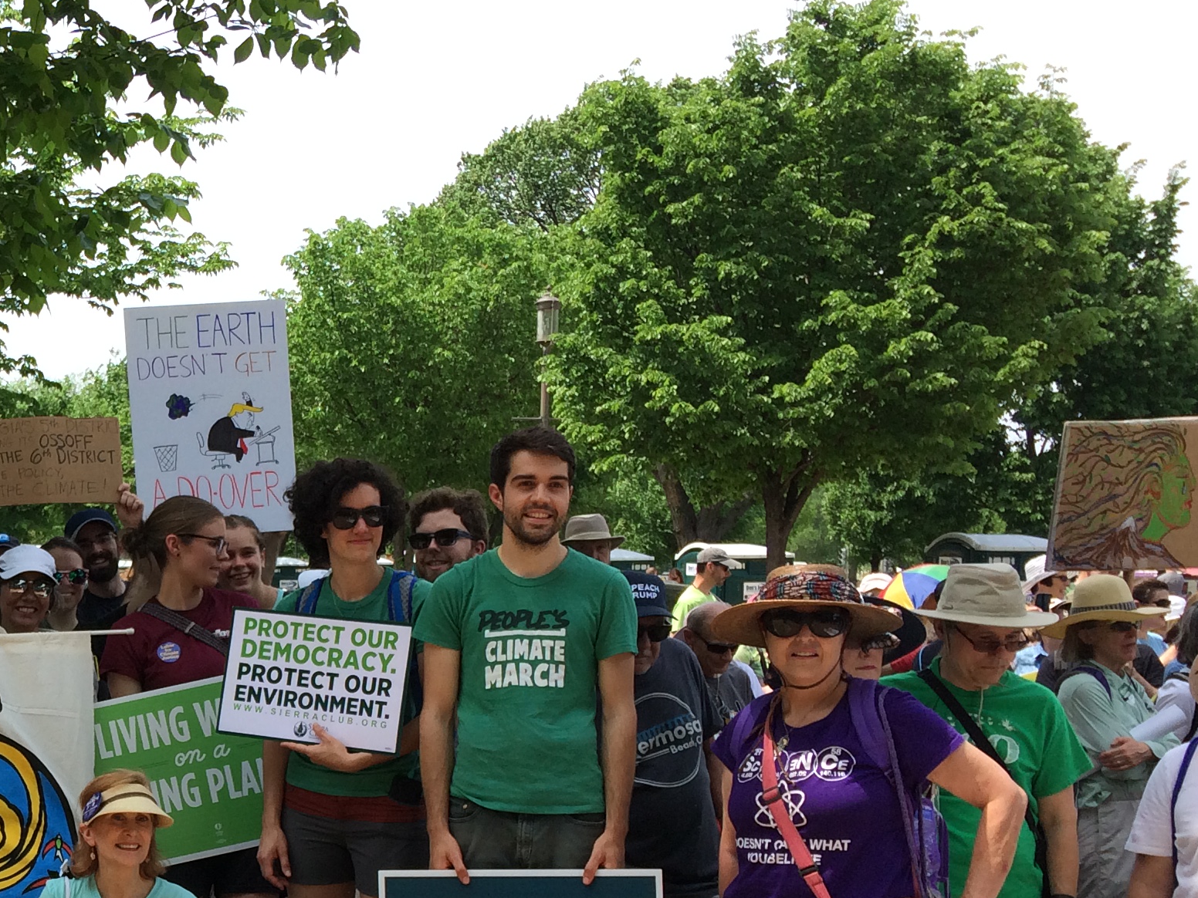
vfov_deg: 23.6
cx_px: -43
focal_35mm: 61
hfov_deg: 29.3
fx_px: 2111
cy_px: 739
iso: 32
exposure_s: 1/1026
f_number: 2.2
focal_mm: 4.15
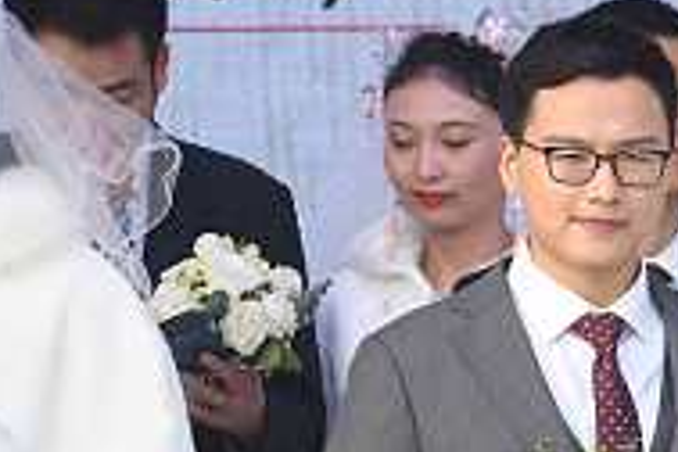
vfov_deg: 1.1
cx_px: 470
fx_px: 23898
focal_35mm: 1269
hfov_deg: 1.6
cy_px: 233
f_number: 10
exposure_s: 1/160
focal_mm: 200
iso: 320
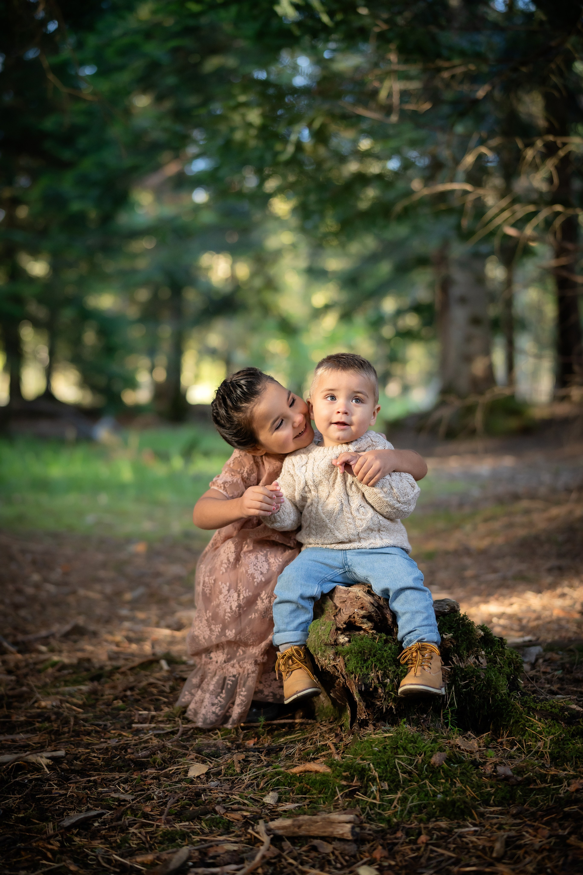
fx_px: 1214
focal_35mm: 50
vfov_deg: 39.6
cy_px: 438
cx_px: 292
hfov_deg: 27.0
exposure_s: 1/640
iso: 1250
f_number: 1.6
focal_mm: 50
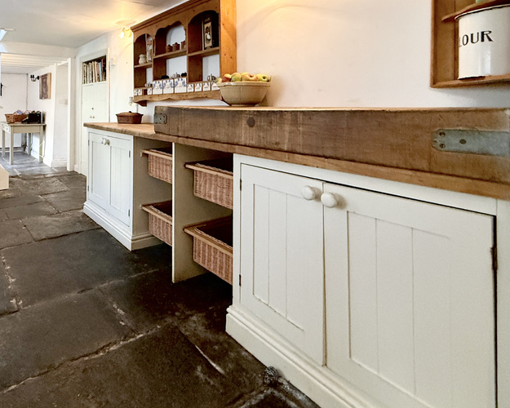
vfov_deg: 62.7
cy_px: 116
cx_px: 140
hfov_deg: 73.2
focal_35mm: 21
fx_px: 317
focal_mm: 2.22
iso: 640
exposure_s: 1/100
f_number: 2.2
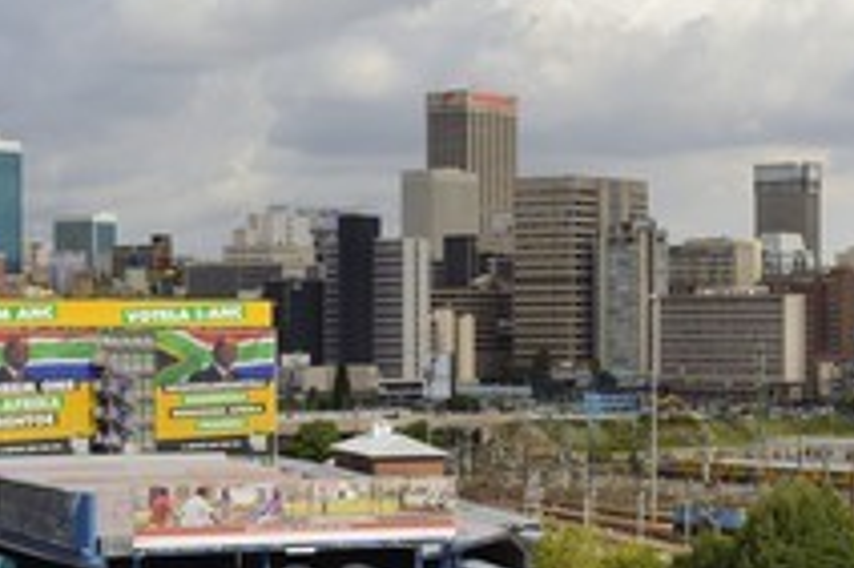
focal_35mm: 99
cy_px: 342
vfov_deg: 13.8
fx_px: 2347
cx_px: 645
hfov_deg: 20.5
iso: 200
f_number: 9
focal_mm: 50
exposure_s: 1/500
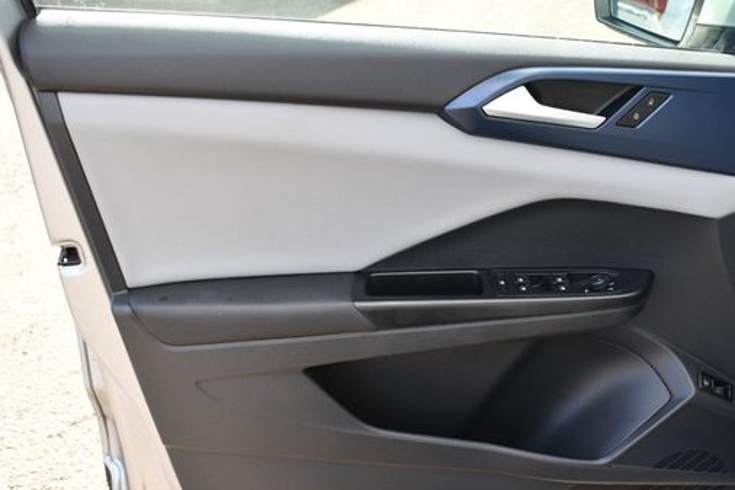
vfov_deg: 31.1
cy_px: 302
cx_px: 429
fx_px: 878
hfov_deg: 45.3
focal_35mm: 43
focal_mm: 23
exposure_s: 1/250
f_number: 5
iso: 400
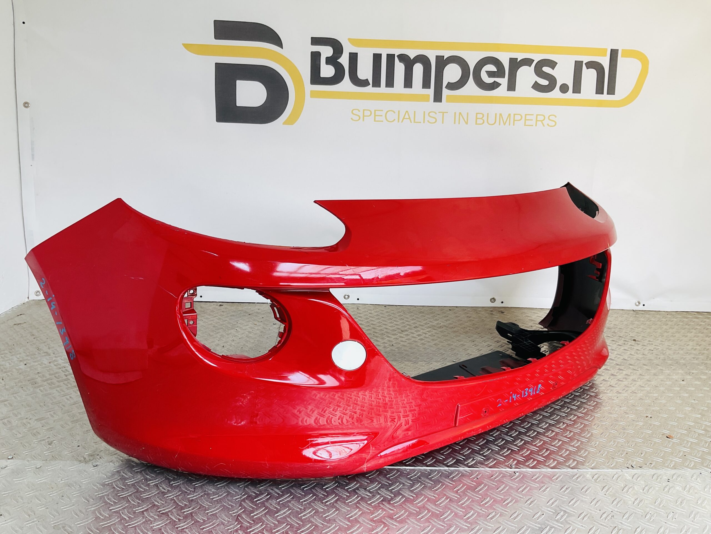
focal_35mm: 29
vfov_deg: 48.2
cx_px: 356
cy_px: 267
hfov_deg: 61.7
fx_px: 596
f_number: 1.8
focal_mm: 3
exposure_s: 1/199
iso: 16
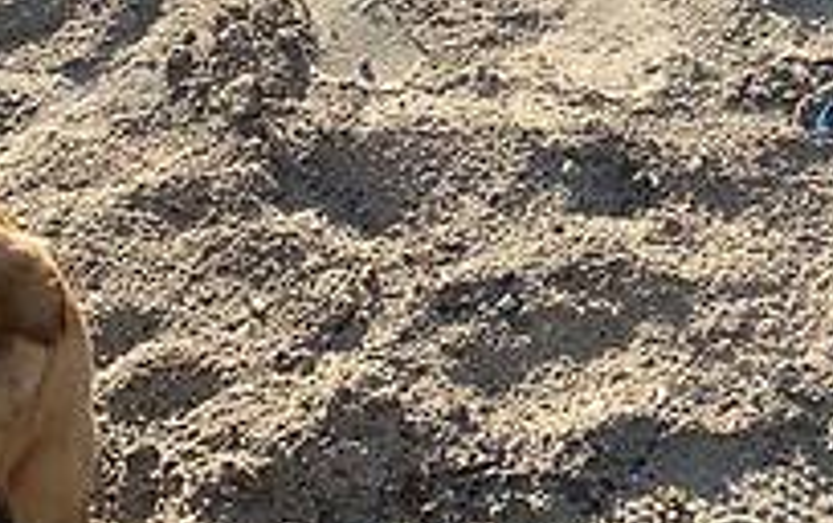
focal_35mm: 81
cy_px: -543
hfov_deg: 24.7
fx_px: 1841
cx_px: 764
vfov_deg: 13.6
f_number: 1.8
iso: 25
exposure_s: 1/1043
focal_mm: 4.2
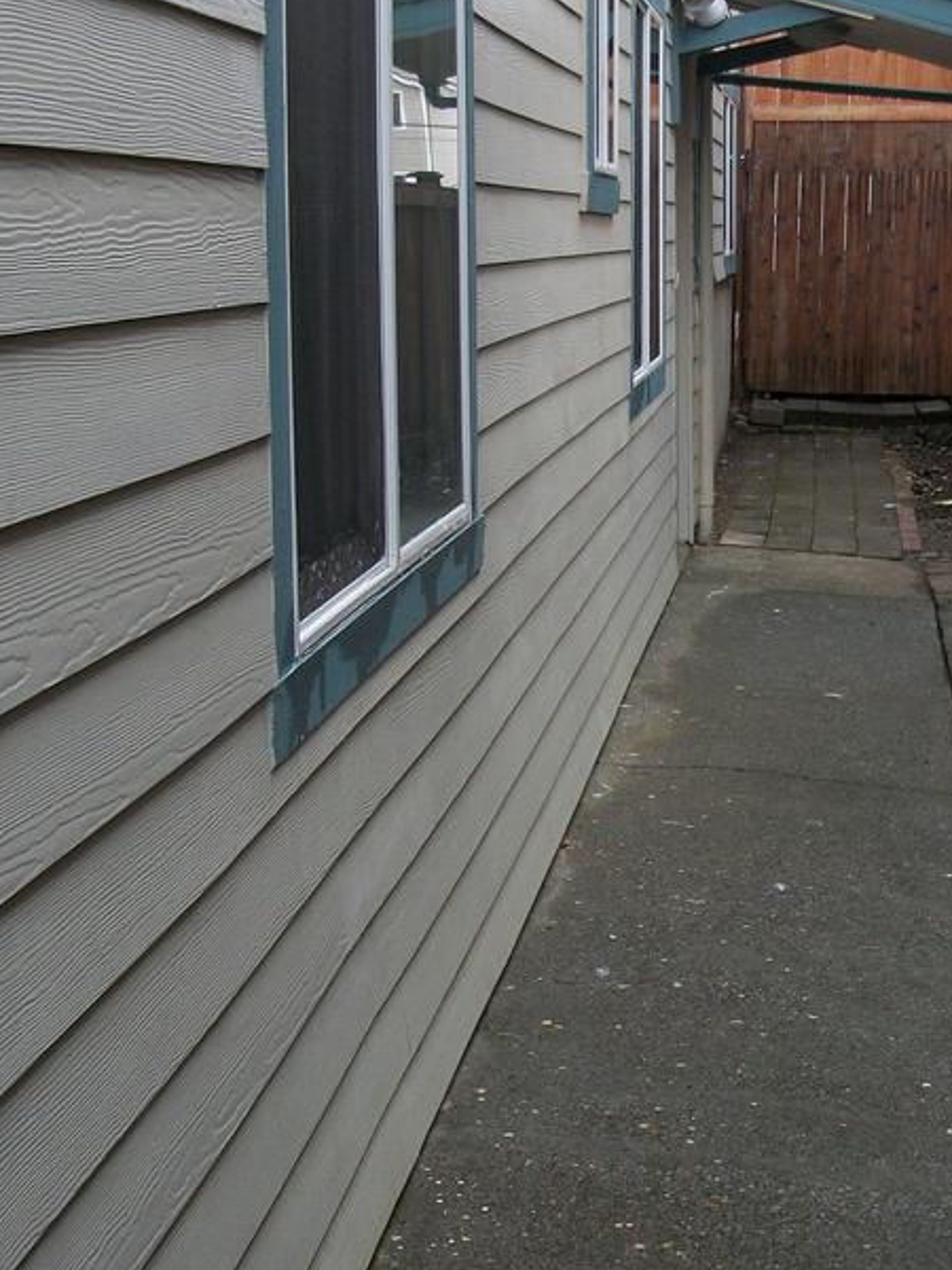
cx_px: 673
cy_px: 482
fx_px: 2200
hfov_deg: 24.2
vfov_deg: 32.0
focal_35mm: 60
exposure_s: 1/125
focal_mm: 5.7
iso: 80
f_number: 2.9
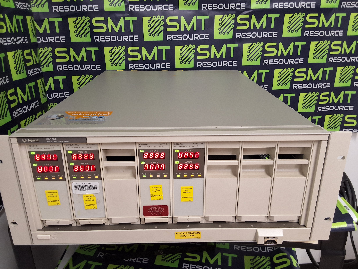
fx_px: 290
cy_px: 134
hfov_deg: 63.4
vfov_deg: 49.7
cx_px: 179
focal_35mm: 28
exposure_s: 1/40
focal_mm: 2.91
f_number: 1.9
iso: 125
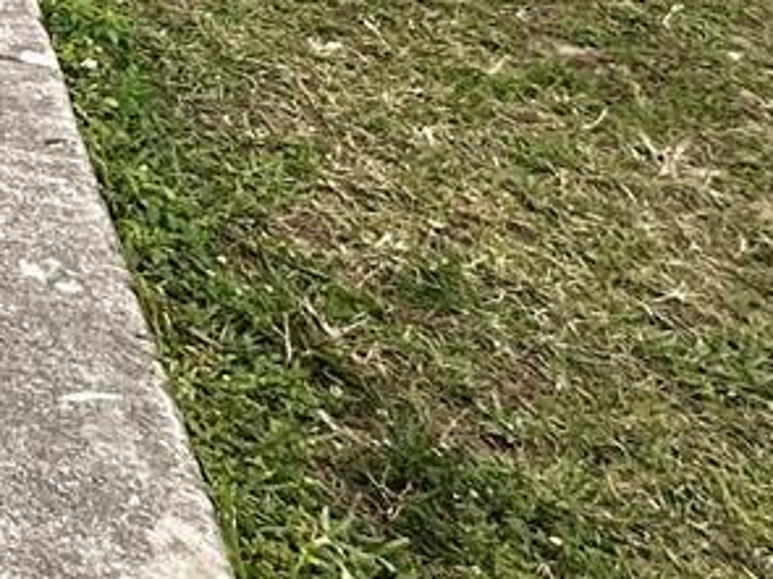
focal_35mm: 76
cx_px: -933
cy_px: -422
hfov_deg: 16.4
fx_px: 1696
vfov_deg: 16.6
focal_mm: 2.22
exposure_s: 1/314
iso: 40
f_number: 2.2
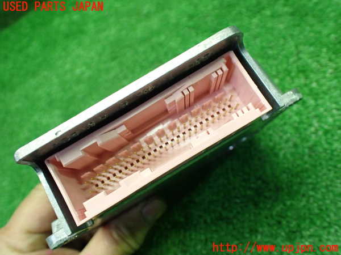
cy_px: 128
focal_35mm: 30
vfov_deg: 46.8
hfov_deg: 60.0
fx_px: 296
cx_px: 170
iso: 800
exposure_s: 1/125
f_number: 2.3
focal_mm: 5.4
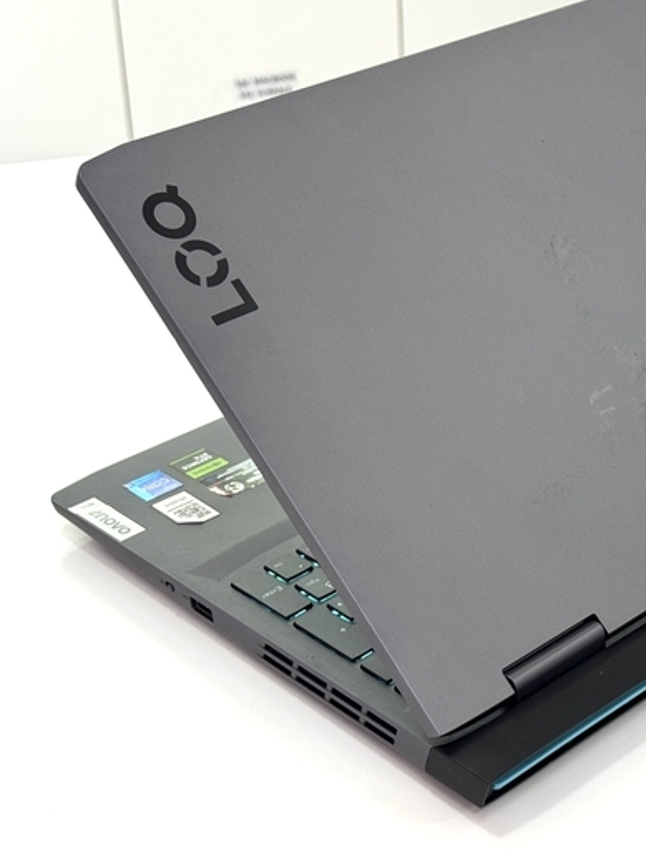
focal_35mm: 74
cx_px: 538
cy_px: 399
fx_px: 1842
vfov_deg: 26.3
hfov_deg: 19.6
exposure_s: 1/100
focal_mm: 6.76
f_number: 1.78
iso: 50
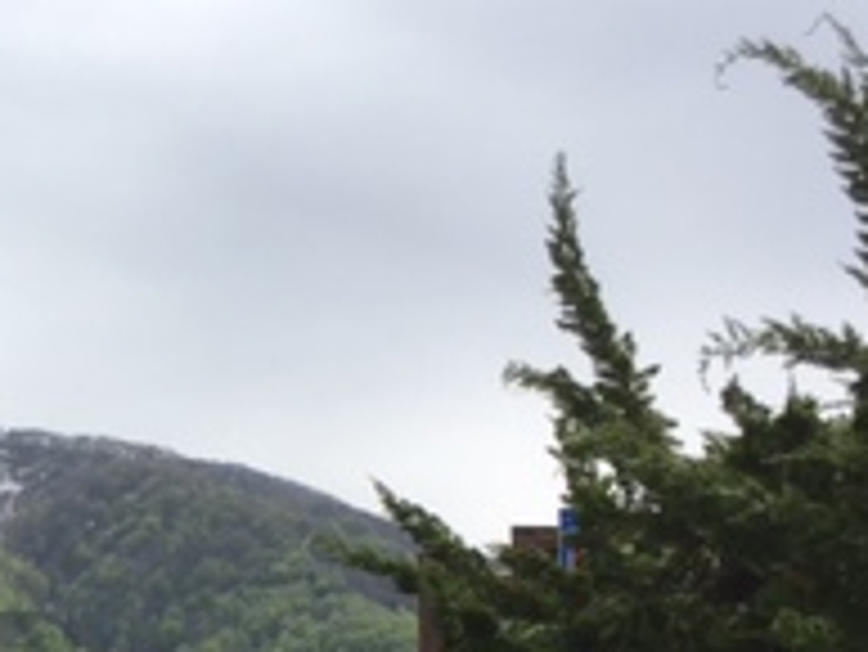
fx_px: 2409
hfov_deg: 19.4
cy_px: 679
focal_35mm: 96
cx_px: -126
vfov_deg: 15.1
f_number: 2.2
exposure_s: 1/1876
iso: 25
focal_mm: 4.15
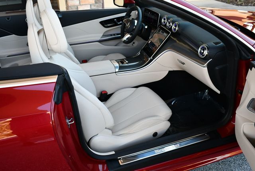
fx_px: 255
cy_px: 86
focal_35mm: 36
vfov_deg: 36.9
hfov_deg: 53.1
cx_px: 128
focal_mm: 18
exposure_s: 1/250
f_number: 3.5
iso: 400
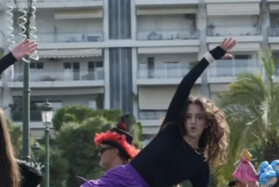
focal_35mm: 134
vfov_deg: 10.2
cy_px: 3
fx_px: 1040
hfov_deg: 15.0
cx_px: 7
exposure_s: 1/1000
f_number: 4
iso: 160
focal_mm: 41
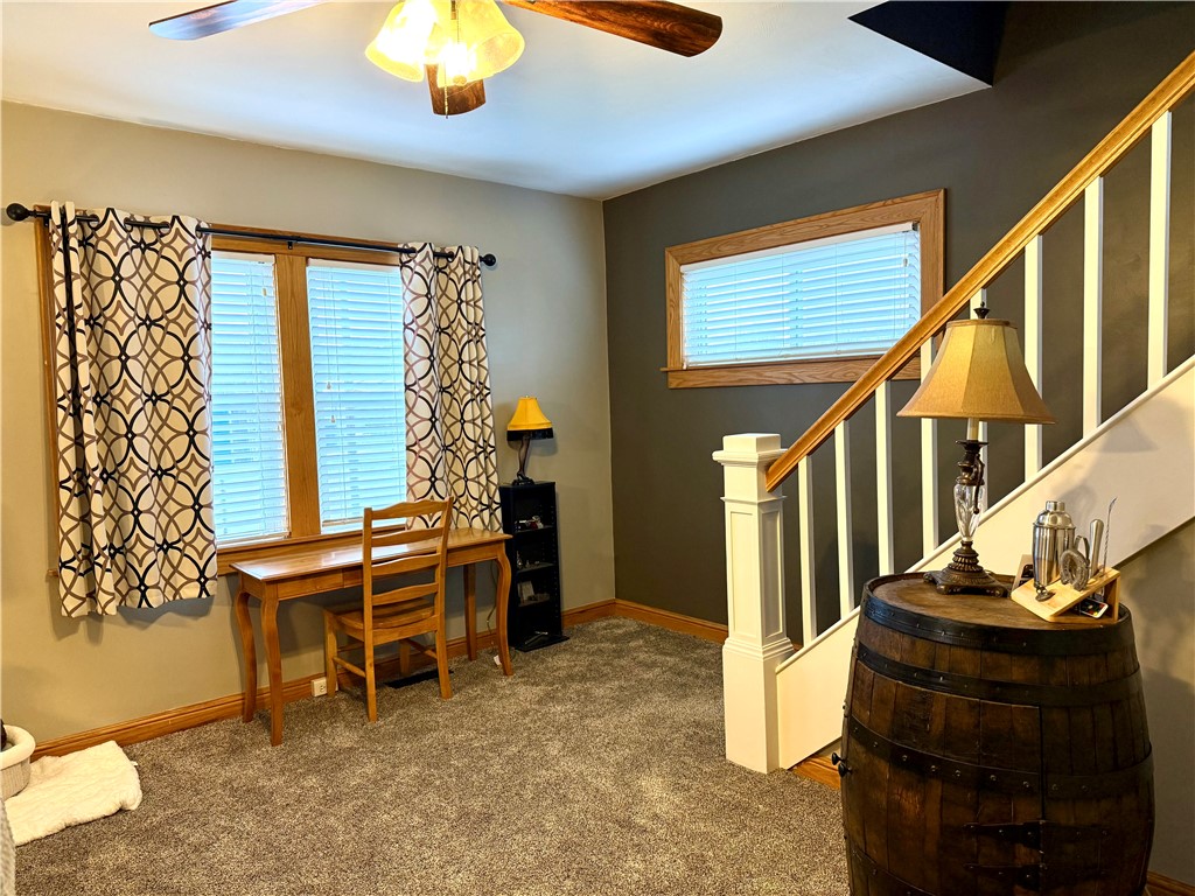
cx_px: 598
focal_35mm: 24
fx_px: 829
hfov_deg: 71.6
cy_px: 448
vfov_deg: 56.8
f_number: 1.78
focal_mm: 6.76
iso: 250
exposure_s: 1/60
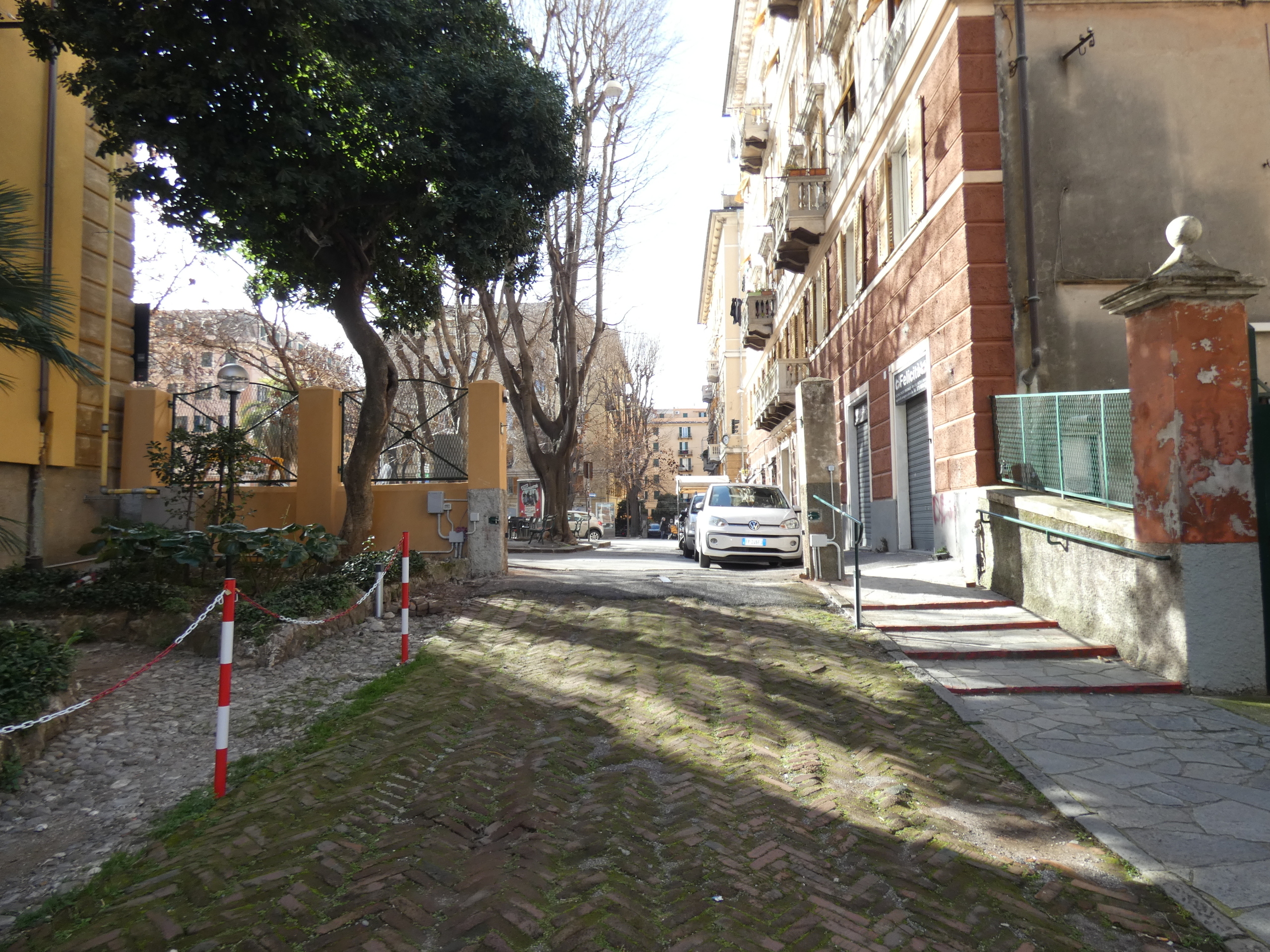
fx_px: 734
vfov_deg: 66.0
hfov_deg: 81.7
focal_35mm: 20
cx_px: 635
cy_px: 476
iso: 80
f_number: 2.8
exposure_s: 1/200
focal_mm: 3.6
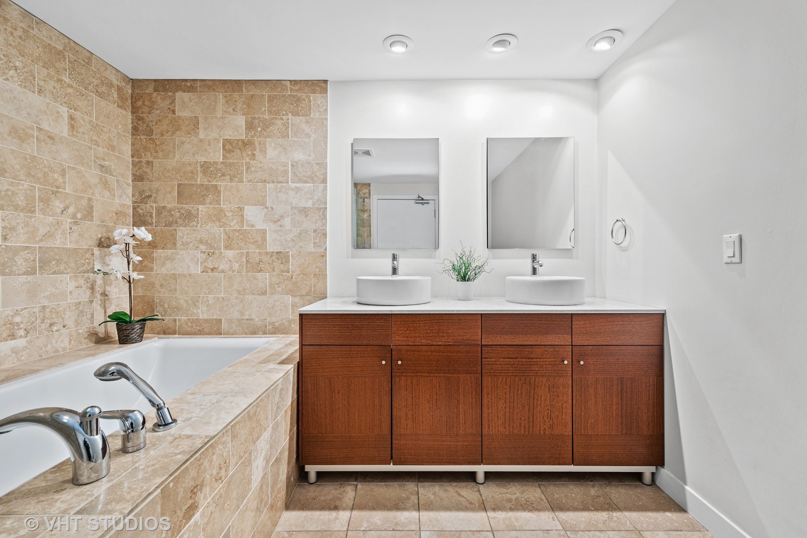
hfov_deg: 100.4
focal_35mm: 15
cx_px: 411
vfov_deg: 77.3
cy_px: 265
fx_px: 336
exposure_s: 6
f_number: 9
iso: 100
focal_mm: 14
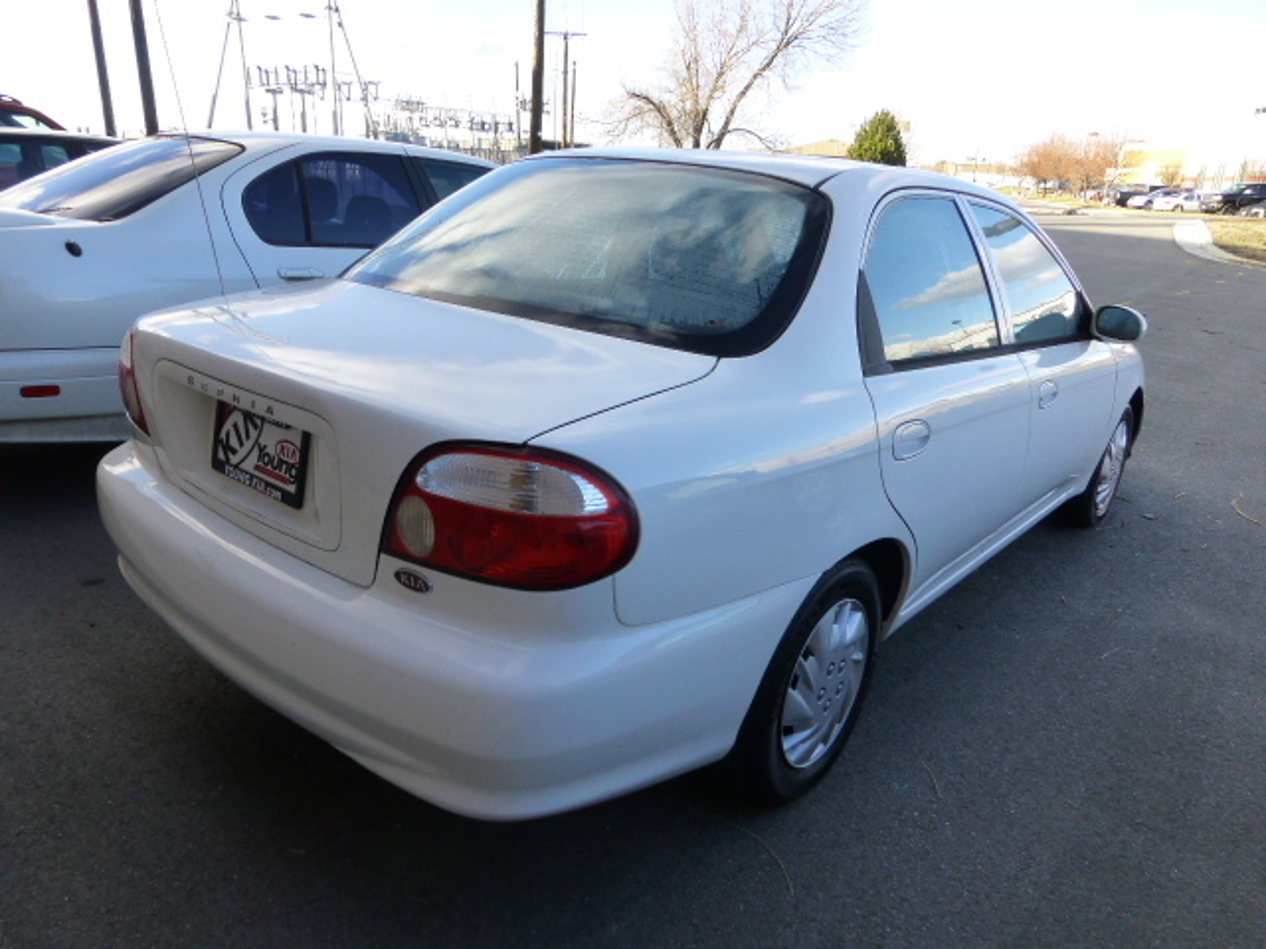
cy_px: 474
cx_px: 633
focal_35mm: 24
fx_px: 878
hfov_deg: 71.6
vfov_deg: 56.8
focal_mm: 4.3
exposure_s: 1/160
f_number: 4
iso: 160
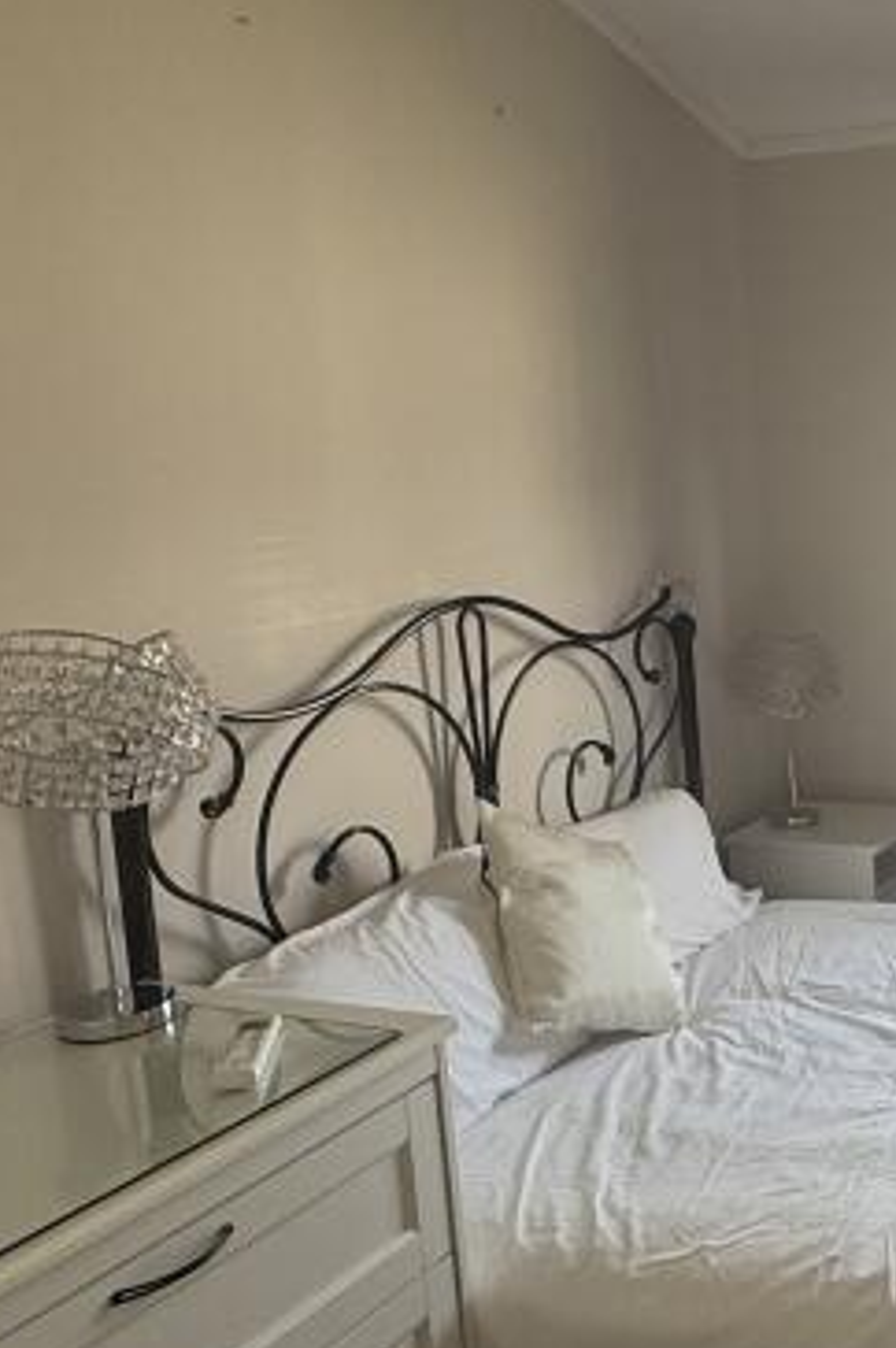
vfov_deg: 47.4
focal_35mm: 41
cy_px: 689
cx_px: 966
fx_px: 1533
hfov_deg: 29.6
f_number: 2.2
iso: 125
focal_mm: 2.22
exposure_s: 1/99
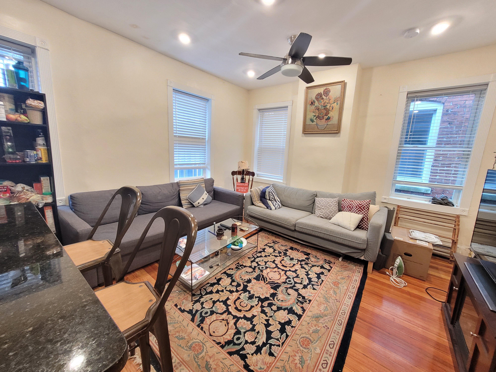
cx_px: 248
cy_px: 186
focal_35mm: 13
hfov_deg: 106.2
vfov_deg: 89.9
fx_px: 186
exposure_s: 1/29
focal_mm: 1.74
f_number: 2.2
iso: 320
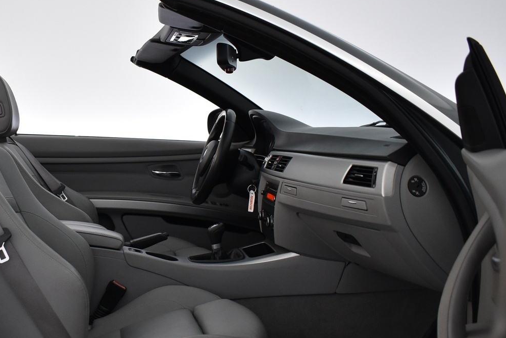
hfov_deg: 43.3
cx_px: 136
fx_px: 619
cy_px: 195
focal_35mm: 44
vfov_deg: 30.5
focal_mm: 18
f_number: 3.5
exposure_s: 1/30
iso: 900
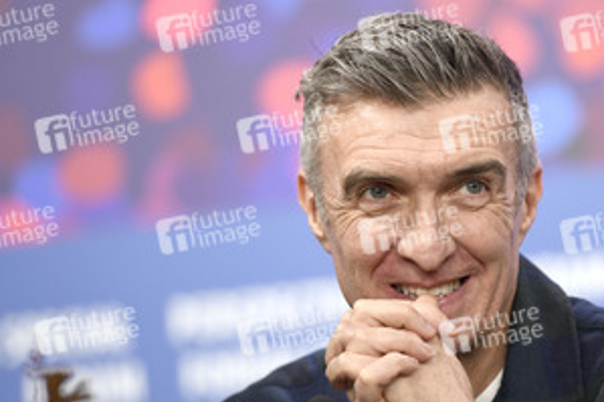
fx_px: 5064
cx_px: 437
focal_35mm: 302
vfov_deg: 4.5
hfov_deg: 6.8
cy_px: 281
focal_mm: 200
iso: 1250
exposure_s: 1/320
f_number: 3.5
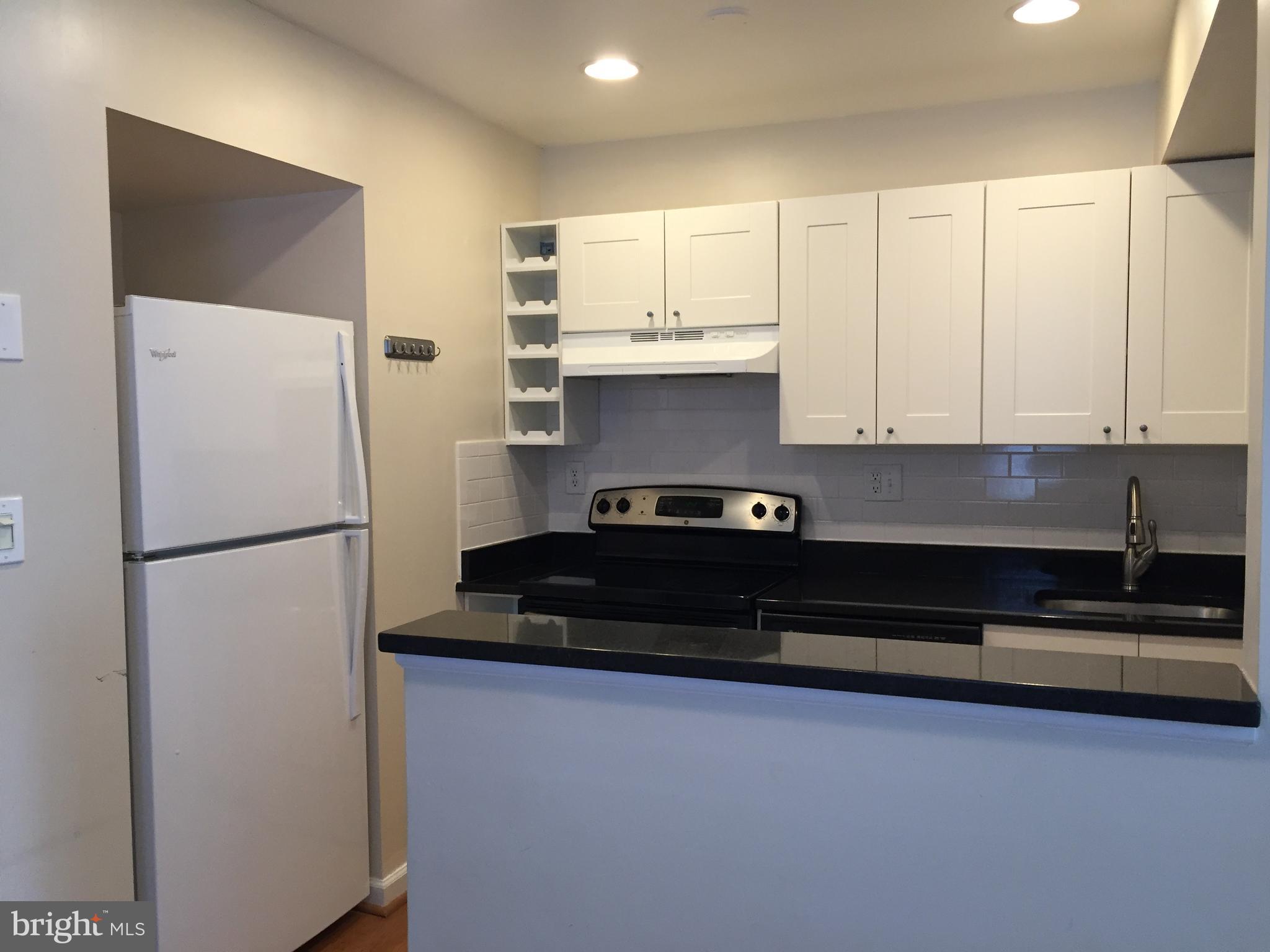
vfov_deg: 48.2
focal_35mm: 29
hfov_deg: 61.7
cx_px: 635
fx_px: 1064
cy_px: 476
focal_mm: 4.15
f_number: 2.2
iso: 50
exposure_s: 1/30
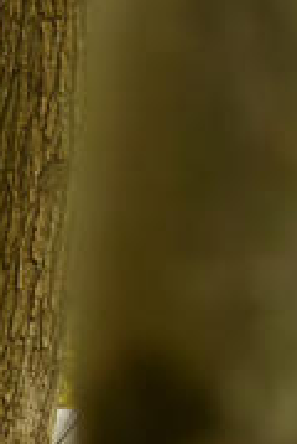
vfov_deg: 5.4
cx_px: -823
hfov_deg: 3.5
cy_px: 640
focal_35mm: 381
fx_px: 4696
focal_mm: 70
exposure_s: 1/1000
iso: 800
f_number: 3.3
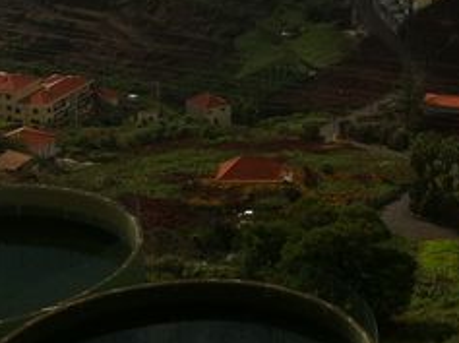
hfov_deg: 16.5
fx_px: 1562
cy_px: -83
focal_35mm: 118
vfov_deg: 12.2
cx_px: 395
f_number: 2.8
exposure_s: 1/2742
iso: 80
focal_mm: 3.85
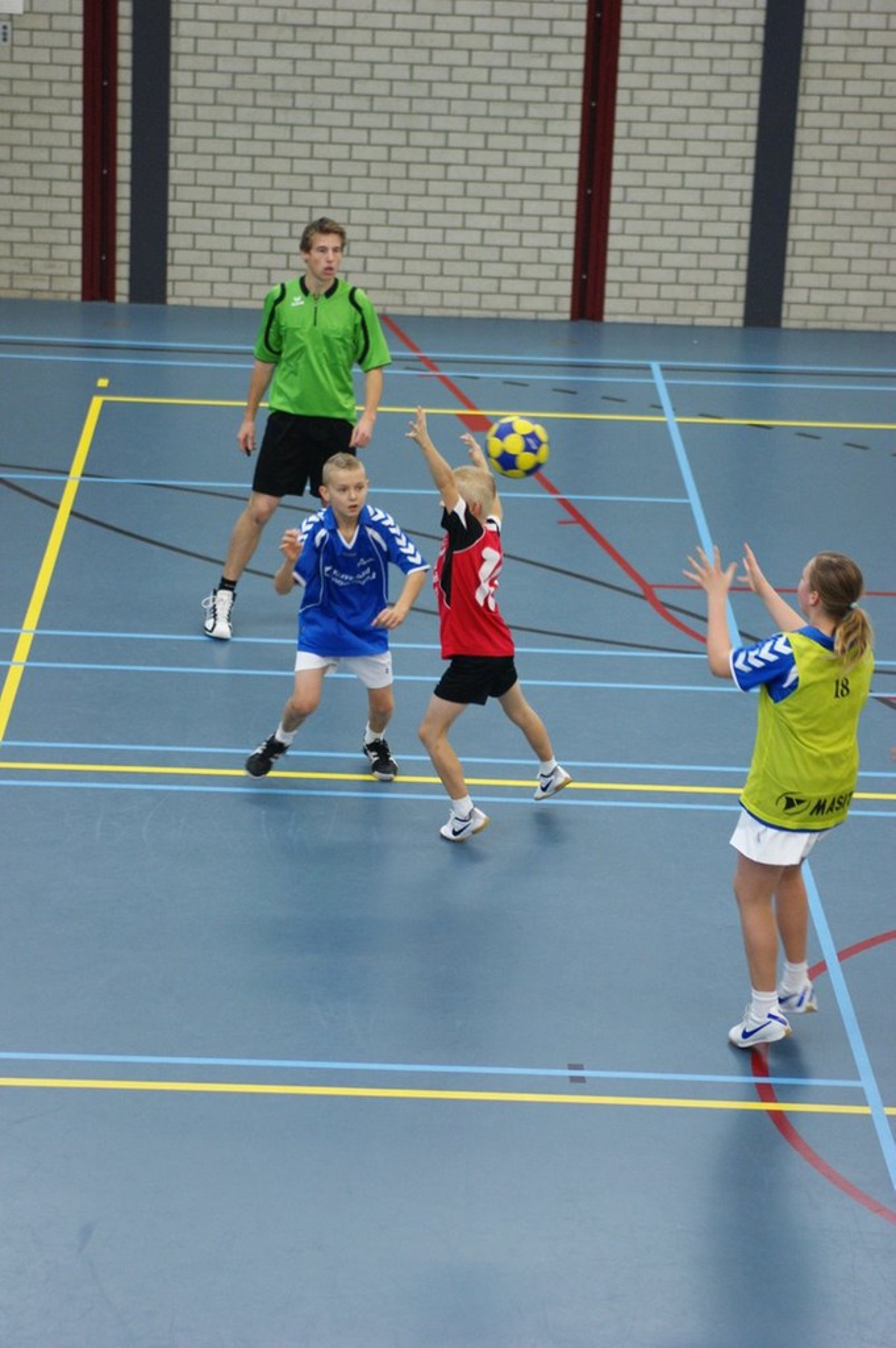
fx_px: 3926
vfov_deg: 19.5
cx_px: 448
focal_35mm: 105
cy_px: 674
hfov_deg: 13.0
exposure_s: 1/160
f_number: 2.8
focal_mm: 70
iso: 800
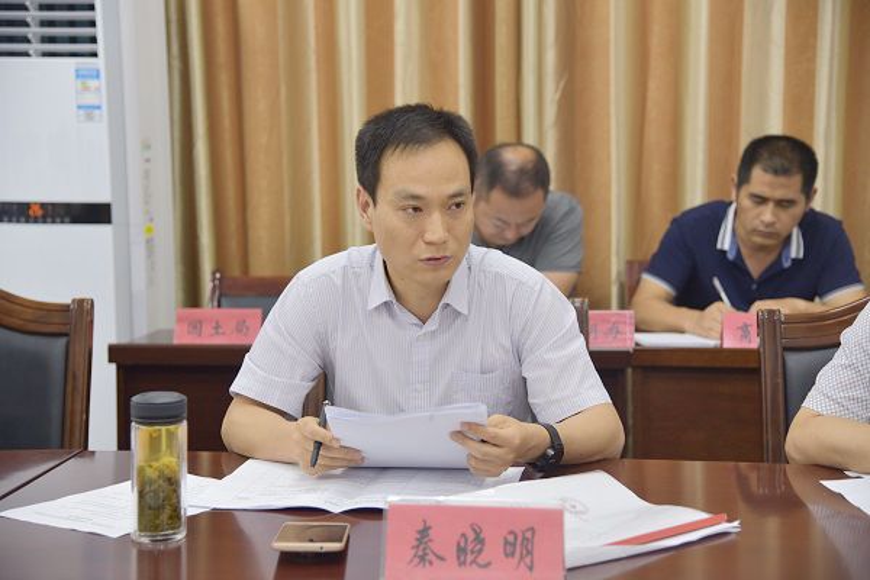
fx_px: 1571
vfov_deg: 20.9
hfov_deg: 31.0
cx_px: 435
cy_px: 290
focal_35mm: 65
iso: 320
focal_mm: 65
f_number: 4
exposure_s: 1/20
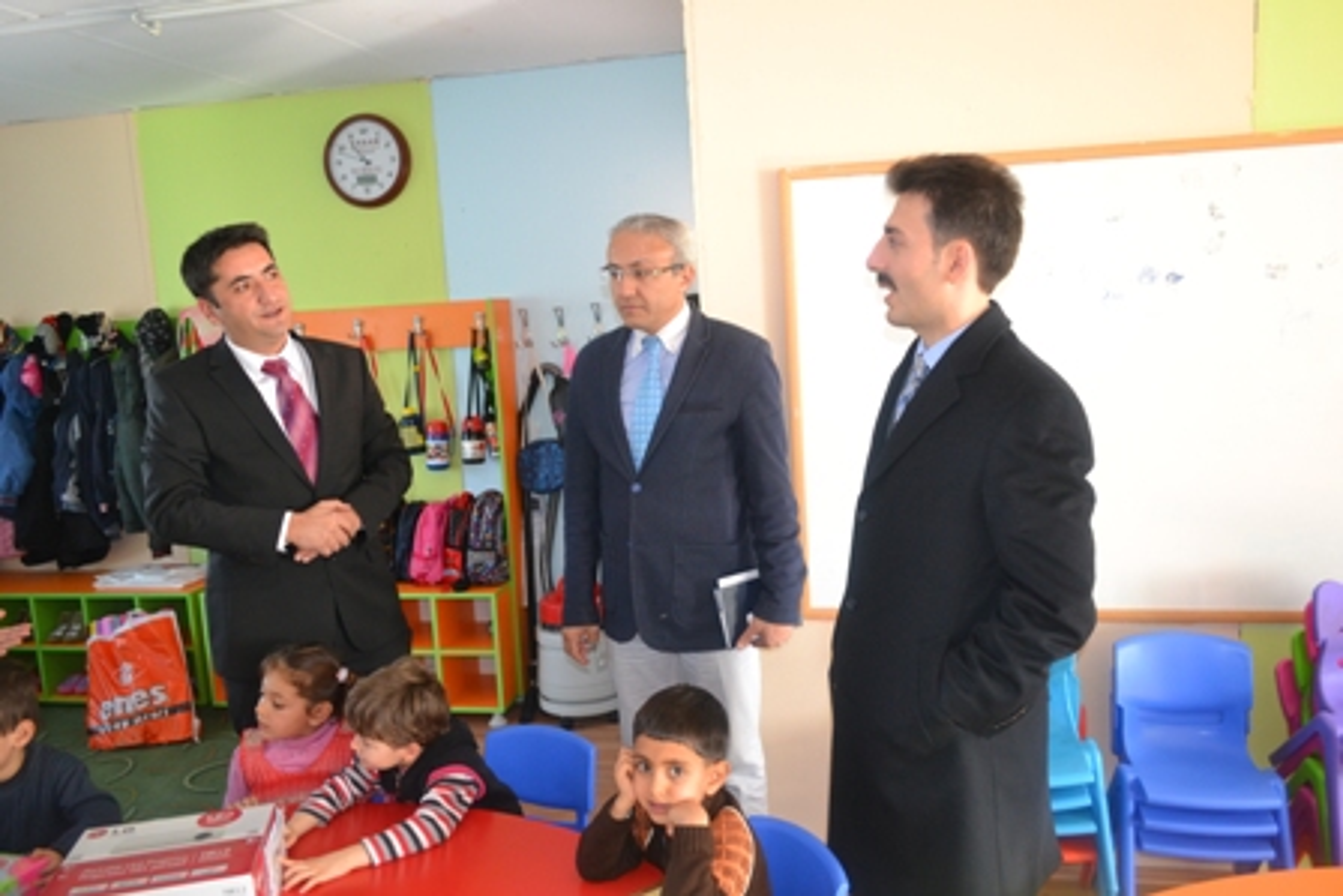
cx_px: 672
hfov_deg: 67.4
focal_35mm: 27
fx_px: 1008
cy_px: 448
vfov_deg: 48.0
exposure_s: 1/60
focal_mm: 18
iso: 1000
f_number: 3.5
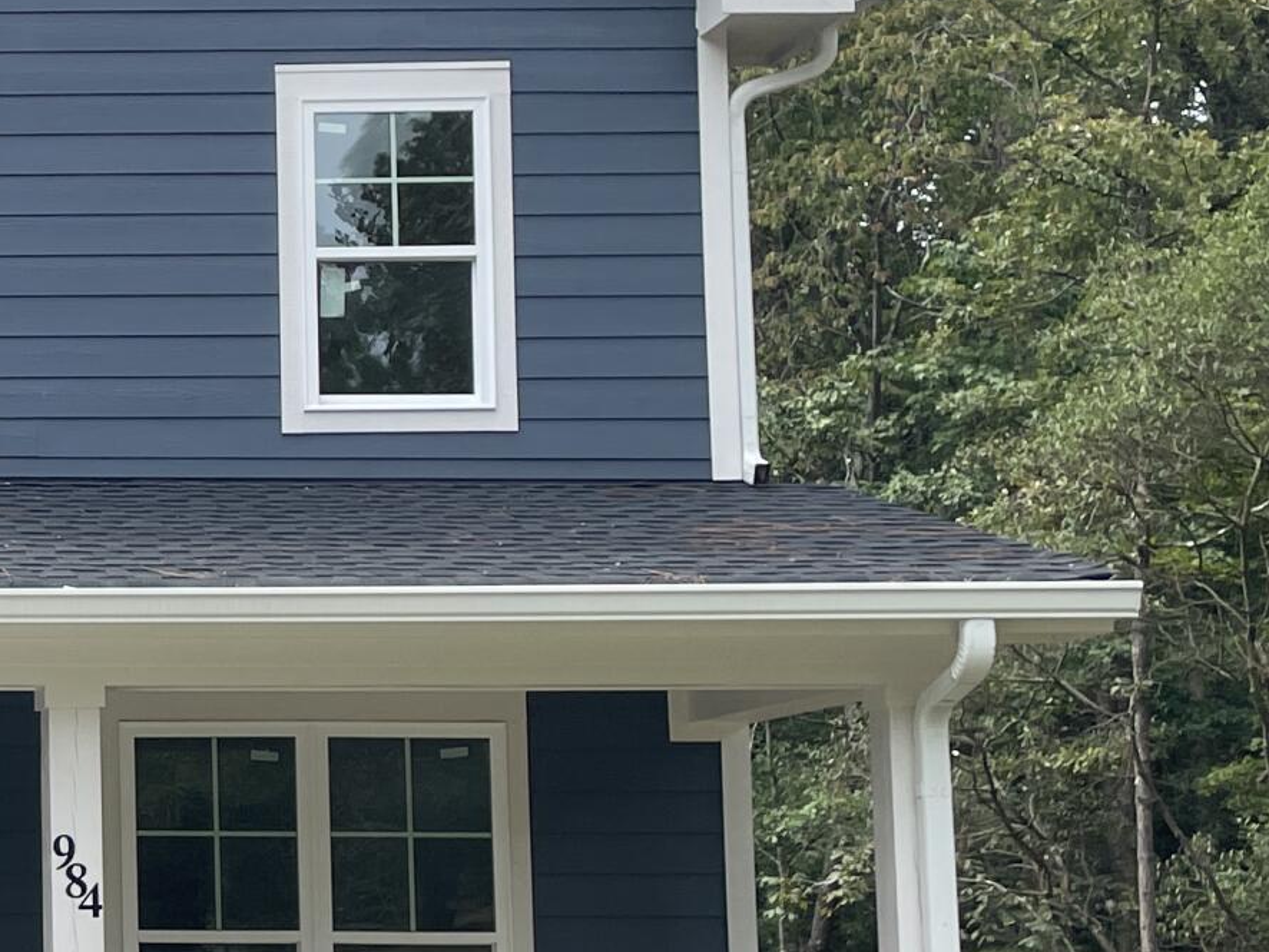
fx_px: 3227
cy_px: 651
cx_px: -569
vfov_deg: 16.7
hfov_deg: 19.7
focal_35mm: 88
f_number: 1.6
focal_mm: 4.2
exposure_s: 1/1319
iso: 32
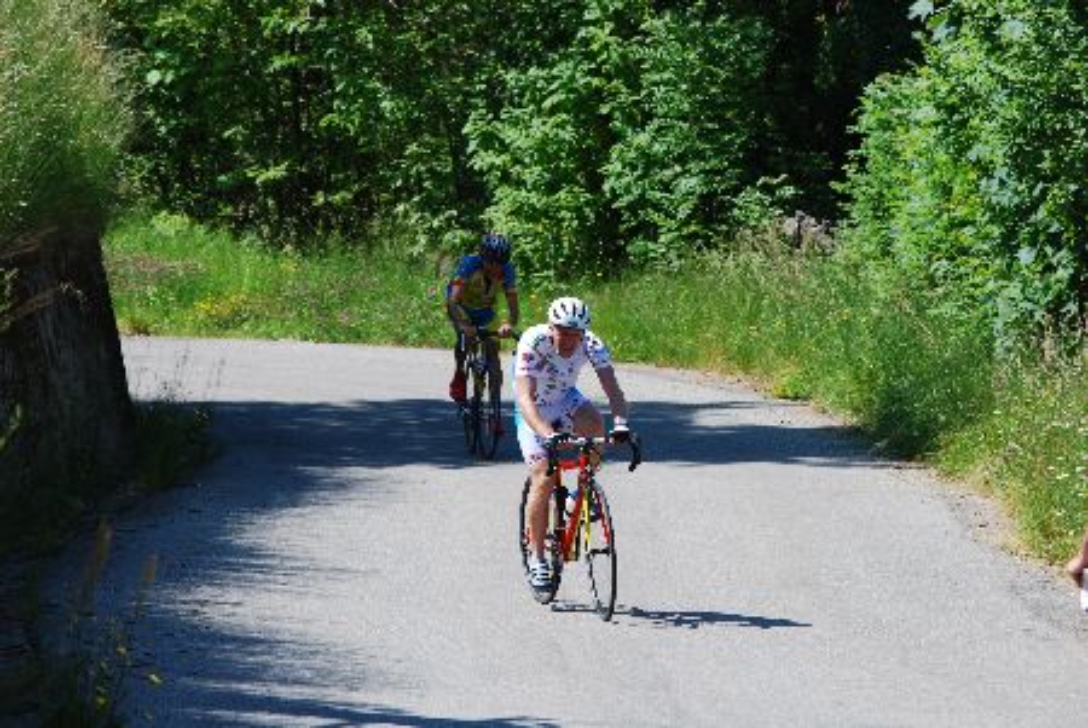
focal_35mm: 225
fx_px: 6806
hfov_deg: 9.1
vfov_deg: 6.1
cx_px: 544
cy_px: 364
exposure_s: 1/125
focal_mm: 150
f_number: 8
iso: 100
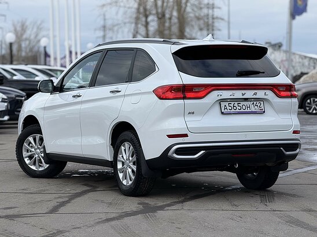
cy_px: 118
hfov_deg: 16.4
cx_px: 158
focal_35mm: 120
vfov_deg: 12.3
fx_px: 1098
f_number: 2.8
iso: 64
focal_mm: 15.66
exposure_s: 1/447
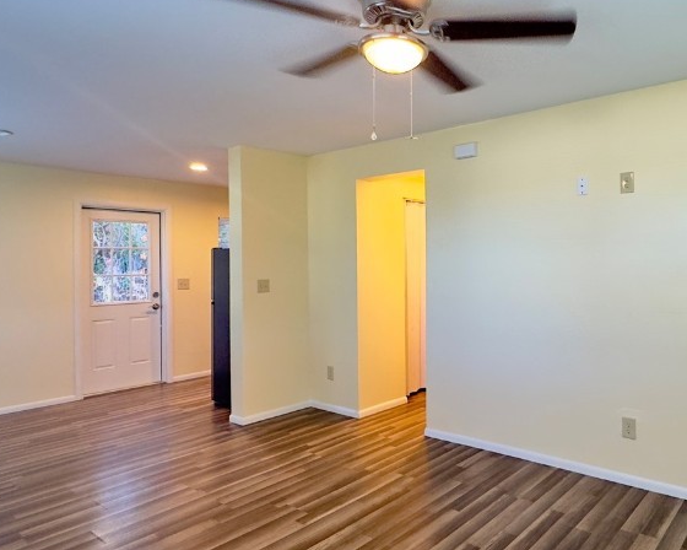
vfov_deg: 56.7
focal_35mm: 25
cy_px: 258
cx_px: 472
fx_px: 508
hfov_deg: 65.8
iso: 250
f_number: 2.2
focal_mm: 2.22
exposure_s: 1/60
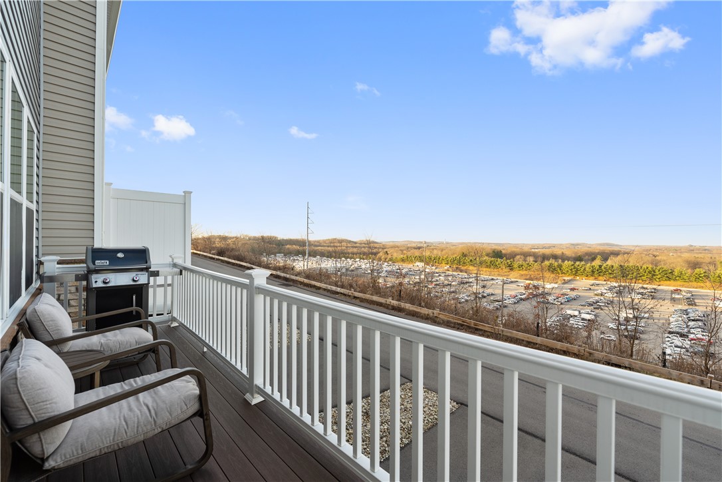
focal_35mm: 15
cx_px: 361
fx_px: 301
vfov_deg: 77.3
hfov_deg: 100.4
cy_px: 241
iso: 125
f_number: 4.5
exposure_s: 1/80
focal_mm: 15
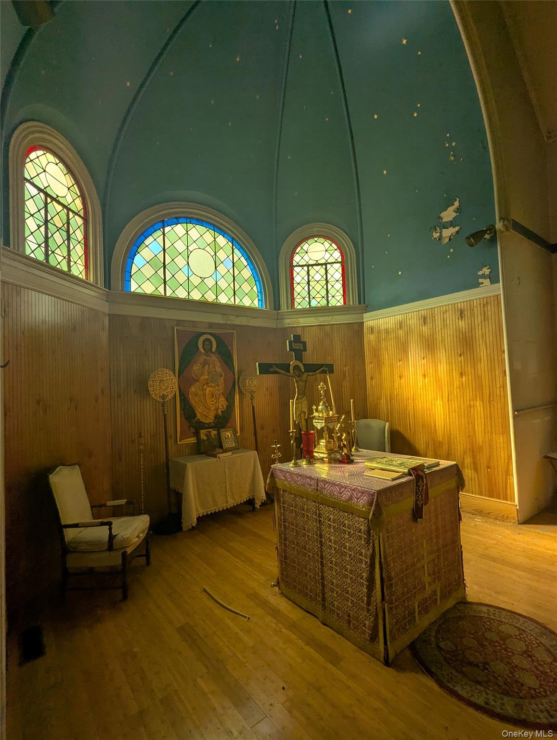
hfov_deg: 78.3
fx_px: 342
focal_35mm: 16
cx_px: 278
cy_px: 370
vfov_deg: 94.4
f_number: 2.2
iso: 41
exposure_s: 1/207
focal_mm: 2.35
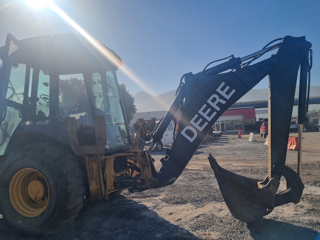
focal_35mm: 26
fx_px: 240
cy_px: 120
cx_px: 160
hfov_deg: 67.3
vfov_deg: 53.1
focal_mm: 5.4
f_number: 1.8
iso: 50
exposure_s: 1/4320
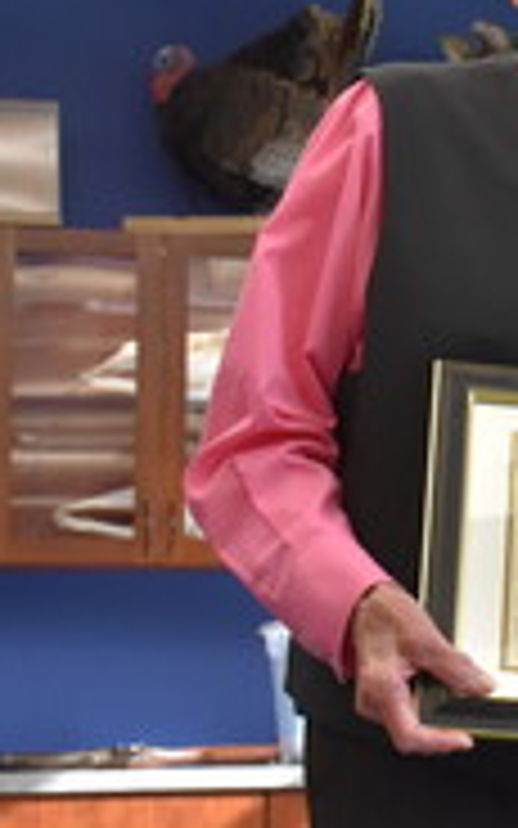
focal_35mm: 128
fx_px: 2882
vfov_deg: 16.4
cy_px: 392
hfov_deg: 9.9
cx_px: 838
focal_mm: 27
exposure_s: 1/125
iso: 800
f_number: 5.6
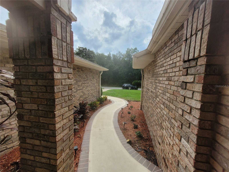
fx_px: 86
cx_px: 114
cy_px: 86
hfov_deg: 106.2
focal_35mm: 13
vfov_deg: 89.9
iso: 40
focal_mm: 1.74
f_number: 2.2
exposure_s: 1/1114
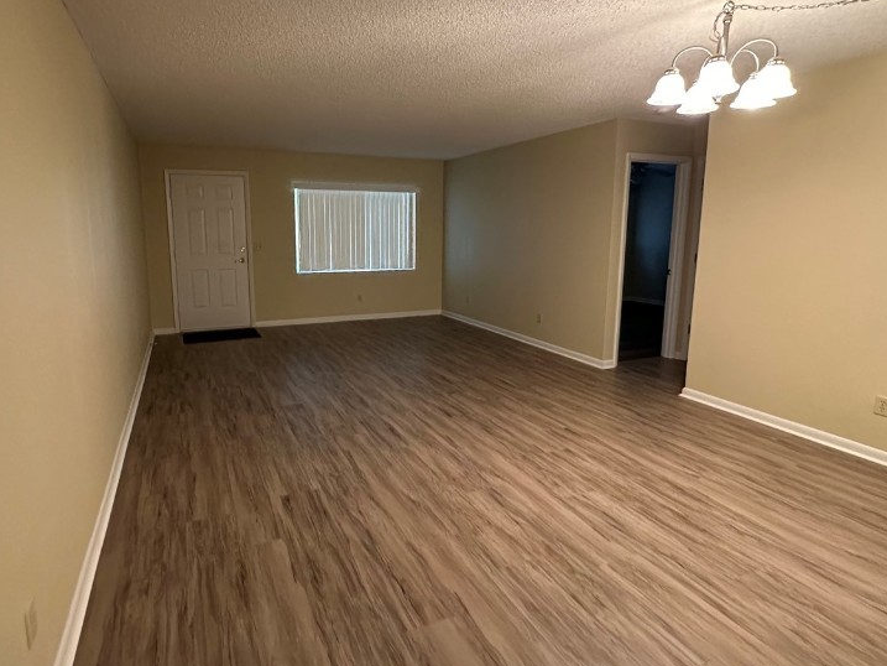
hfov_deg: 81.4
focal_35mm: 20
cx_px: 395
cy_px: 306
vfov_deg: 65.9
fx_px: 513
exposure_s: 1/60
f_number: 2.2
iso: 800
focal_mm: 2.22
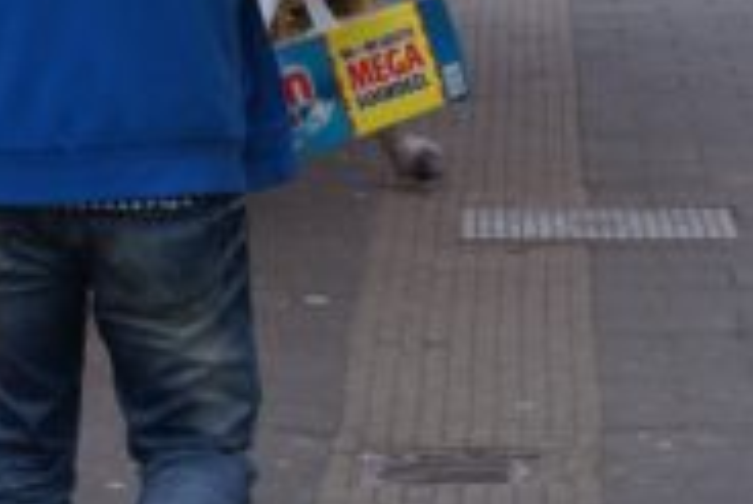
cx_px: 295
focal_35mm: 294
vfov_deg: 4.7
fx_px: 6154
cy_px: -164
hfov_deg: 7.0
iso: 100
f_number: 8
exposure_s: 1/125
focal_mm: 60
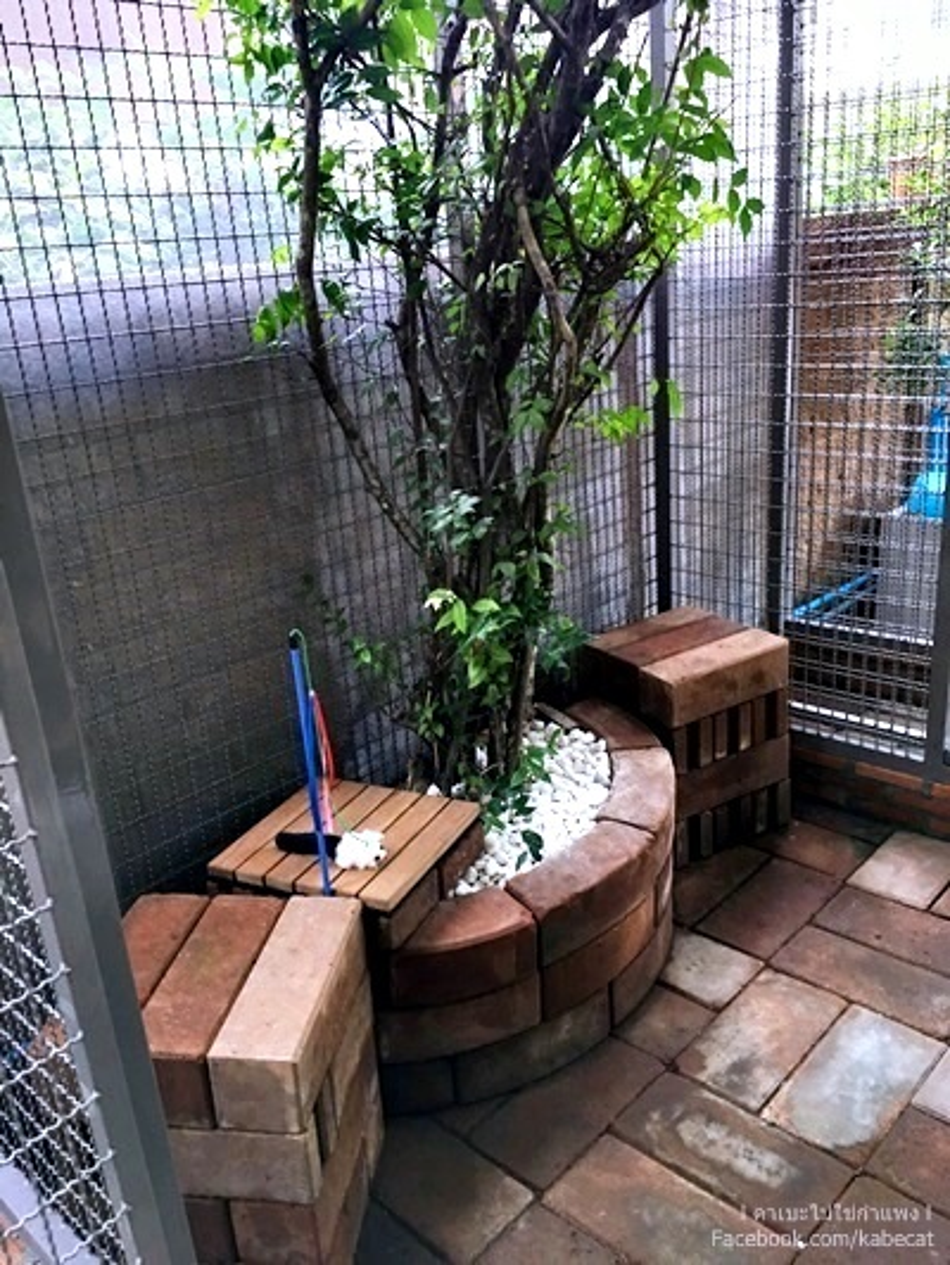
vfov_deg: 61.6
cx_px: 475
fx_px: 1061
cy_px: 632
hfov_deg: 48.2
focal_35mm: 29
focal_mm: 4.15
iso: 125
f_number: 2.2
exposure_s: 1/33
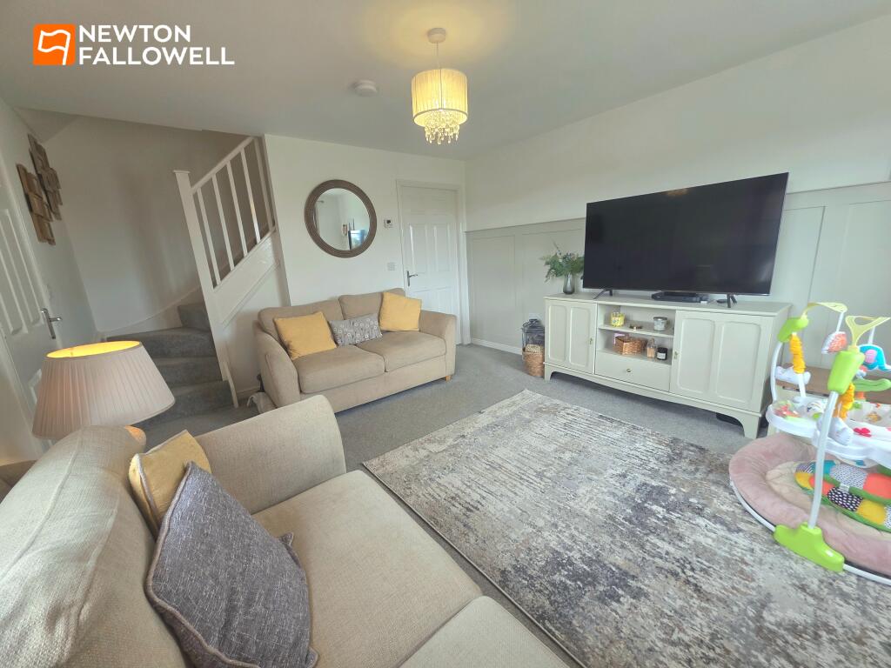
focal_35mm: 13
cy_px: 334
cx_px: 446
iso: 100
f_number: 1.9
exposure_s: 1/101
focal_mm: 2.2
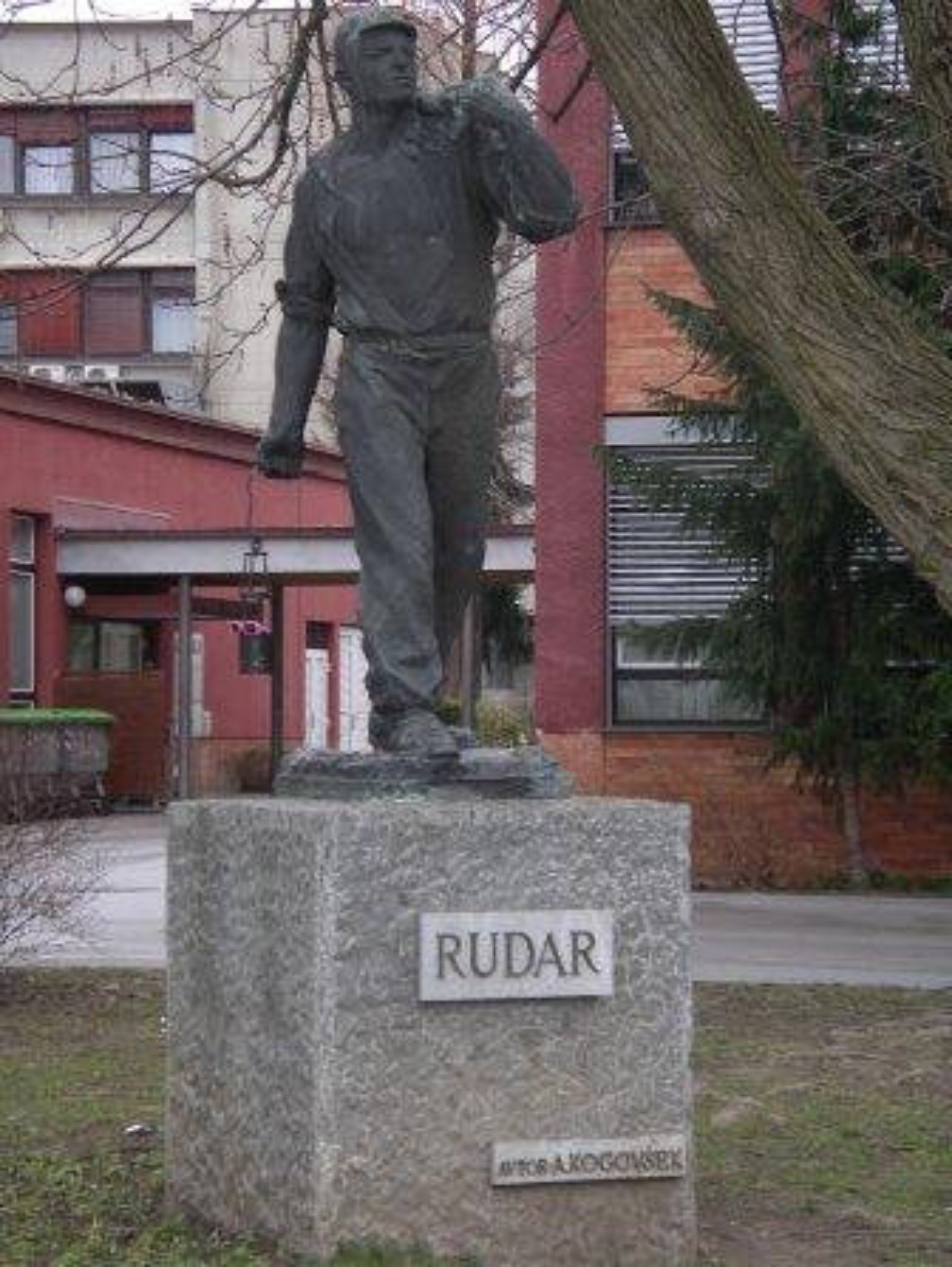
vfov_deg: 17.3
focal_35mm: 114
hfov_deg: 13.0
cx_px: 476
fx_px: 4174
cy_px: 634
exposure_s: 1/80
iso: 200
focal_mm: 23.8
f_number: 4
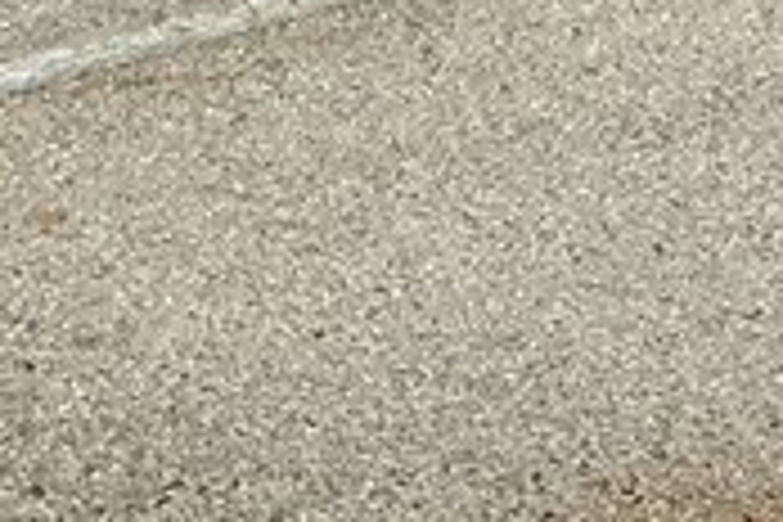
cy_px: -896
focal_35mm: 177
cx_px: 2268
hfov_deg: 9.4
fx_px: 3849
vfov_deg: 7.1
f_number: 1.8
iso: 25
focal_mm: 3
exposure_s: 1/2538
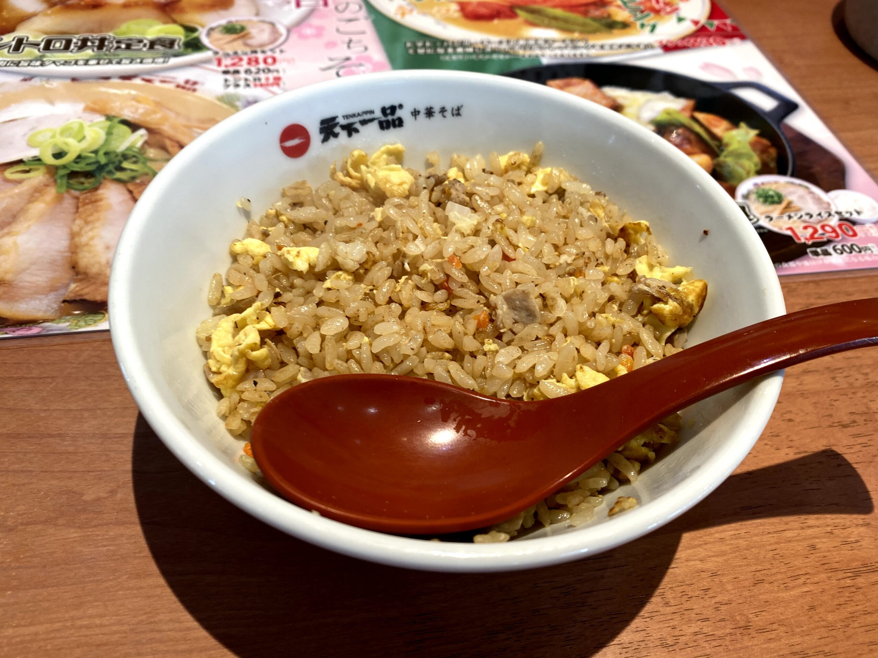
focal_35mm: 26
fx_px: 659
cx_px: 439
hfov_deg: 67.3
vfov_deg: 53.1
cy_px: 329
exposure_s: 1/60
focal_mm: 4.25
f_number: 1.8
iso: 64
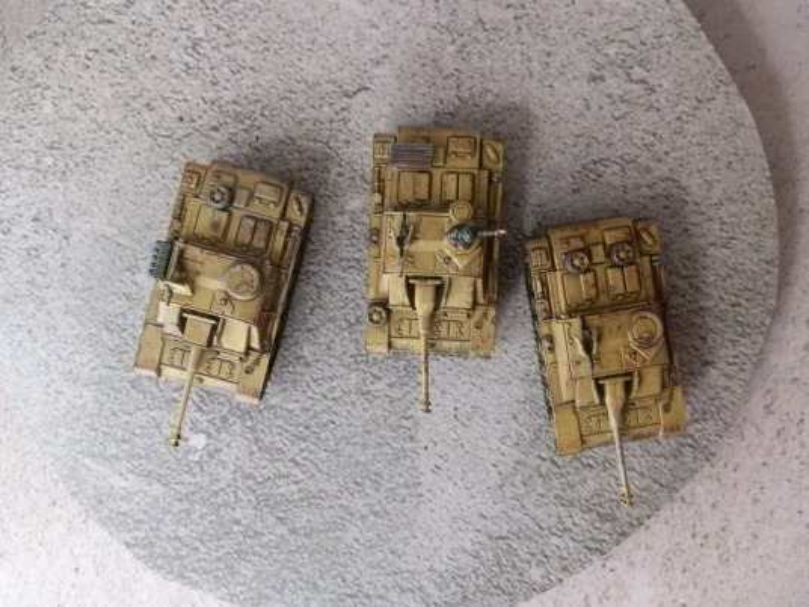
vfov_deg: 49.7
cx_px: 404
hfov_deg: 63.4
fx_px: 654
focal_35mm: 28
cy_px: 304
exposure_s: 1/80
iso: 400
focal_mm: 5
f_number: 3.1
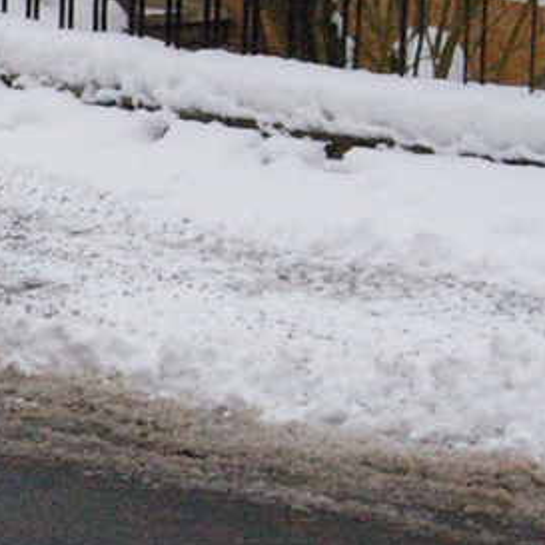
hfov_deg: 7.9
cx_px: -651
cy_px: 256
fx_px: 3723
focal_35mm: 209
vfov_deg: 8.4
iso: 3200
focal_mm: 35
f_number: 22
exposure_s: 1/180
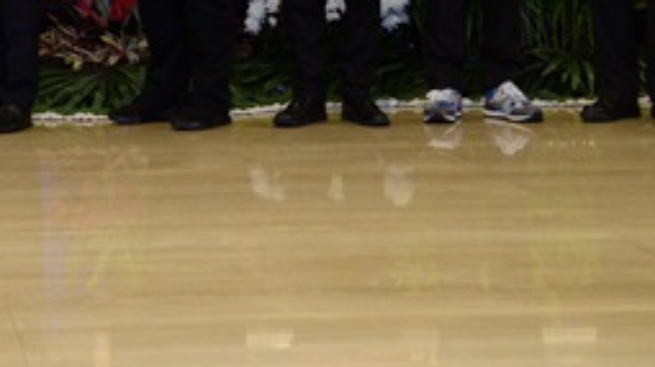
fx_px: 2169
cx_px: -23
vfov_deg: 9.3
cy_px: -244
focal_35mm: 125
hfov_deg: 16.7
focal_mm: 38
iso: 3200
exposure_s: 1/80
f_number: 4
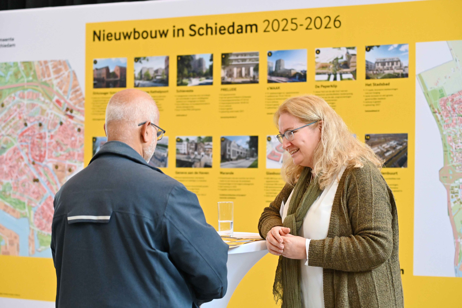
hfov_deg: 21.5
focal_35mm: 95
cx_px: 231
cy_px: 154
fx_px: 1218
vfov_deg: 14.4
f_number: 4
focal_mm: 95
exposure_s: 1/90
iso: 6400
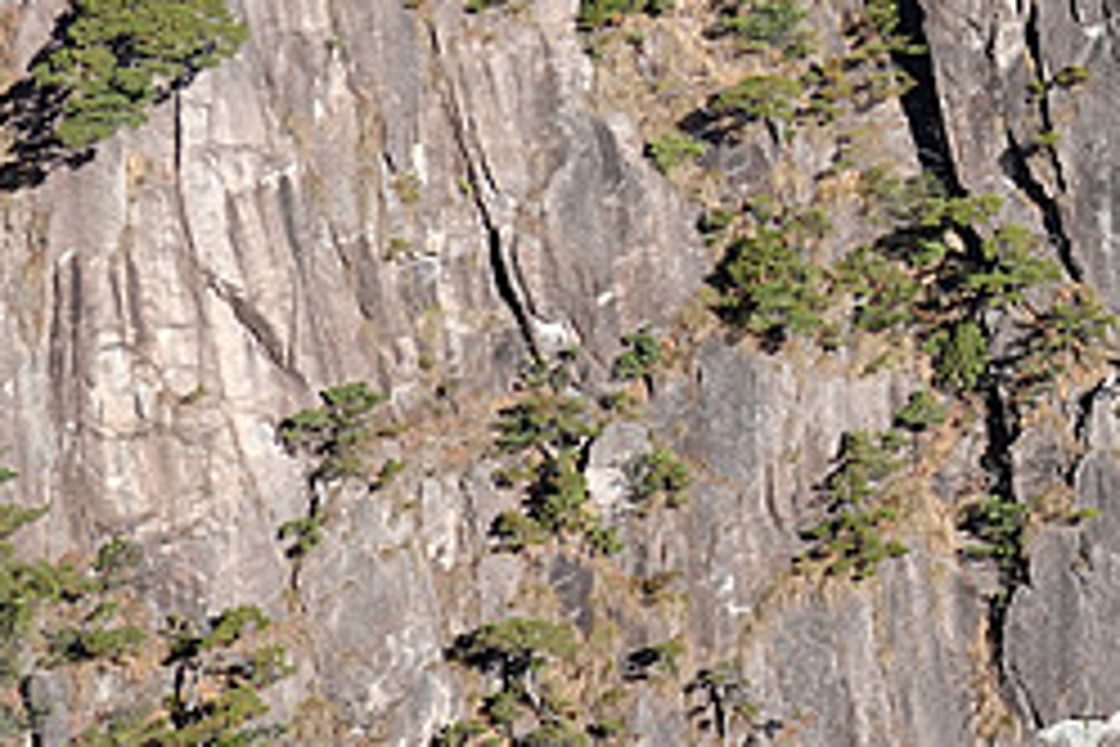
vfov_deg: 8.0
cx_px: 1628
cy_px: -182
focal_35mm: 170
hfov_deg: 11.6
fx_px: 5288
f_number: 5.6
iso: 125
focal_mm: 19.43
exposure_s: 1/320
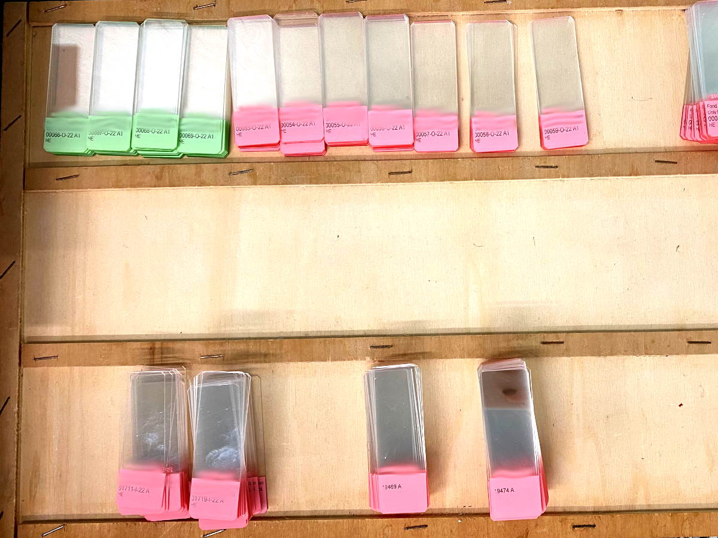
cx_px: 359
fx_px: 539
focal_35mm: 26
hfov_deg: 67.3
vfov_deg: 53.1
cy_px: 269
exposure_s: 1/50
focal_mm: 4.25
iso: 80
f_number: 1.8
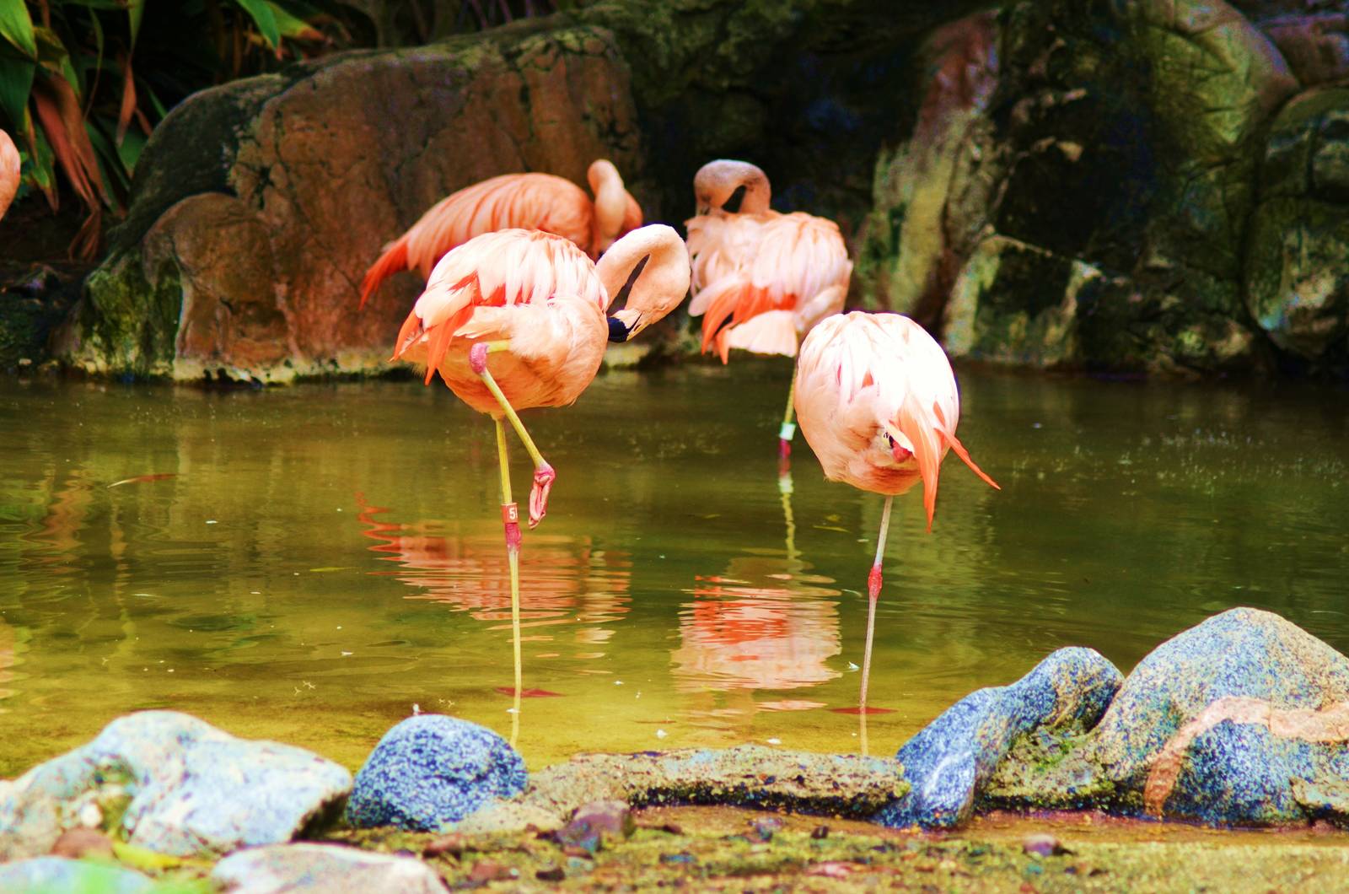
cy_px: 447
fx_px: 5890
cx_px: 674
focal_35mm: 158
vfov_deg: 8.7
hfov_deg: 13.1
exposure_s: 1/320
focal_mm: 105
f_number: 4.5
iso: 400
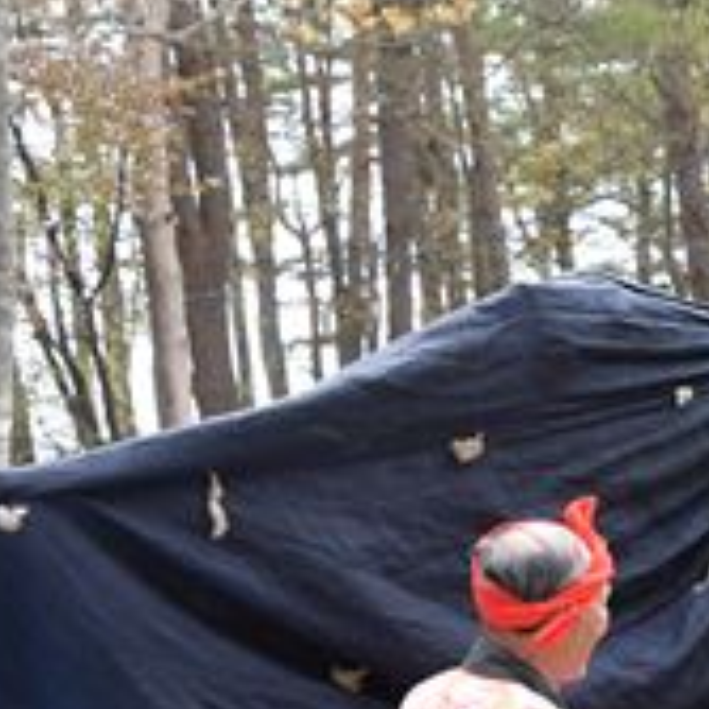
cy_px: 698
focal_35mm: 145
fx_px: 3360
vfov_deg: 11.9
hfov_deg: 11.9
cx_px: 768
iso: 2500
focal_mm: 38
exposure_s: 1/500
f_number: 11
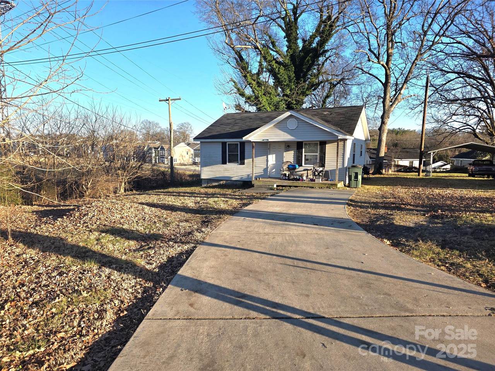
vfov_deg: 58.9
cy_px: 186
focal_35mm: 23
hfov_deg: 73.9
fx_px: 329
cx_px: 248
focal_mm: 6.3
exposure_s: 1/3333
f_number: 1.7
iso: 80
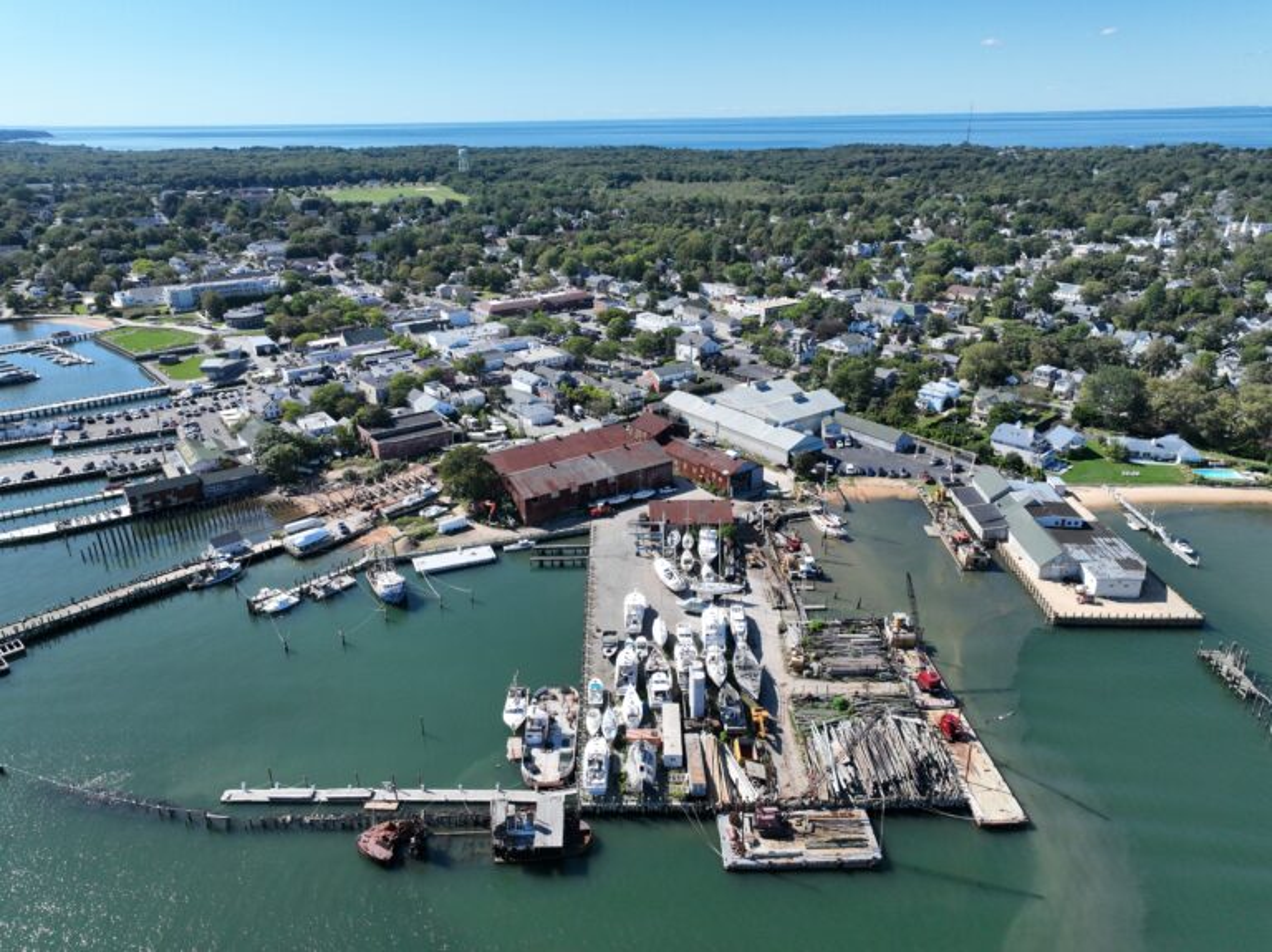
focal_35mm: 24
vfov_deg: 56.8
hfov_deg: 71.6
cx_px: 636
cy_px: 476
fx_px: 881
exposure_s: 1/2000
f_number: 2.8
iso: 150
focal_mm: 12.29
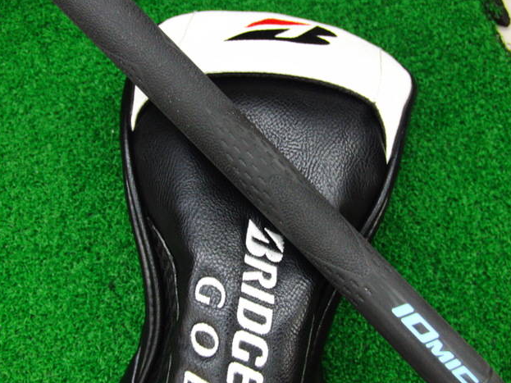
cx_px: 253
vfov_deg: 37.7
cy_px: 194
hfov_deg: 49.0
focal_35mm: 38
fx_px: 561
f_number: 3.6
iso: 400
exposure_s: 1/40
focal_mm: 6.42
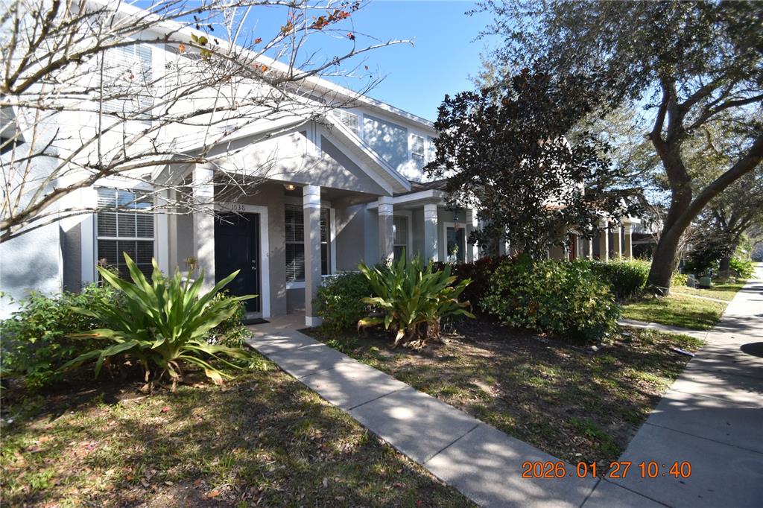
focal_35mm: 15
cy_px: 254
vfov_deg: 77.3
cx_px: 382
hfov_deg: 100.4
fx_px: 318
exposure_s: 1/3000
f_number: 3.5
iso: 800
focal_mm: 10
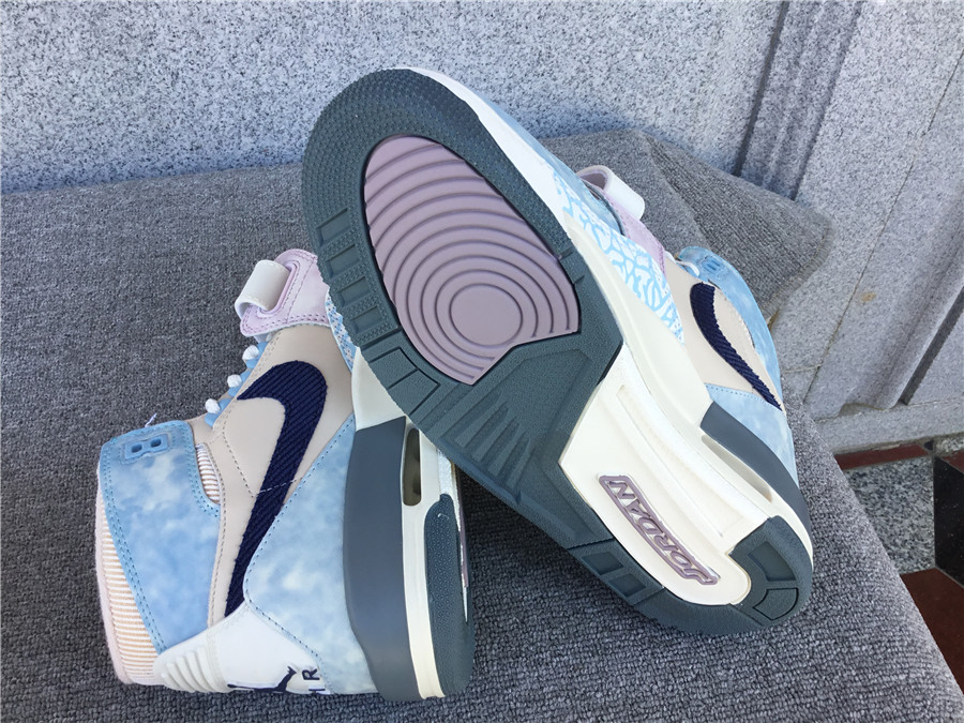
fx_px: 863
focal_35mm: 31
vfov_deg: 45.4
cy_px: 362
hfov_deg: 58.4
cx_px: 482
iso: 25
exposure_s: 1/130
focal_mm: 3.3
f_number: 2.4
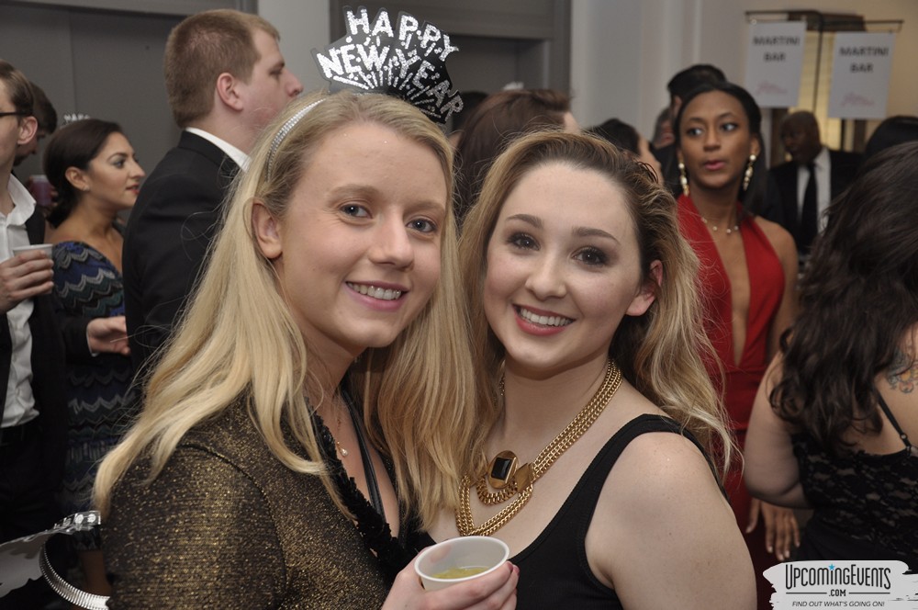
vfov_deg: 28.0
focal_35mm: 48
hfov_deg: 41.2
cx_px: 459
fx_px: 1222
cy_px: 305
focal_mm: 32
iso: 400
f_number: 5
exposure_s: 1/60
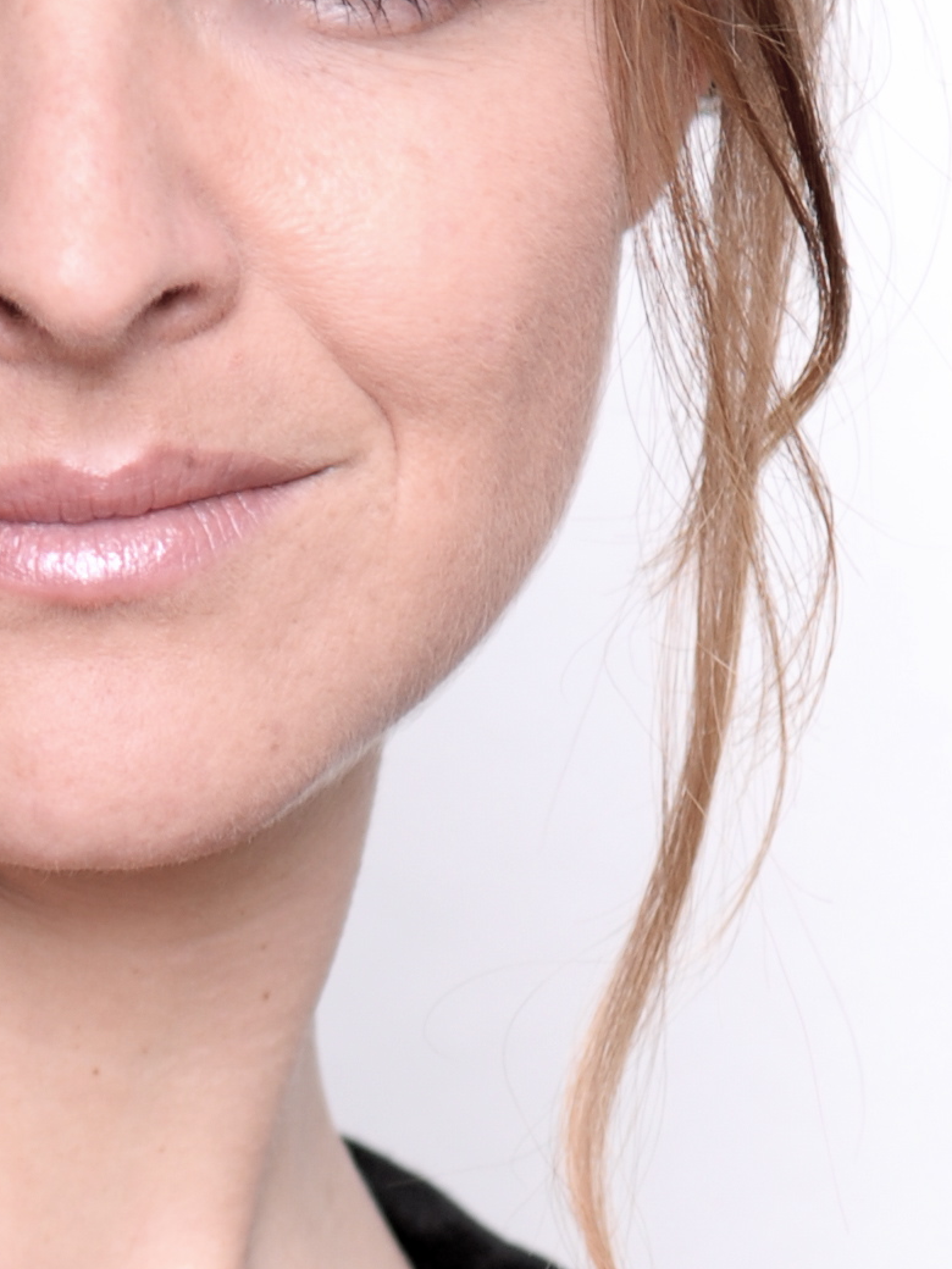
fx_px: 9461
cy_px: 958
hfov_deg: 5.7
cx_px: 50
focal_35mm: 258
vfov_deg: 7.7
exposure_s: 1/250
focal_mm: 48
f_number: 4
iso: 100
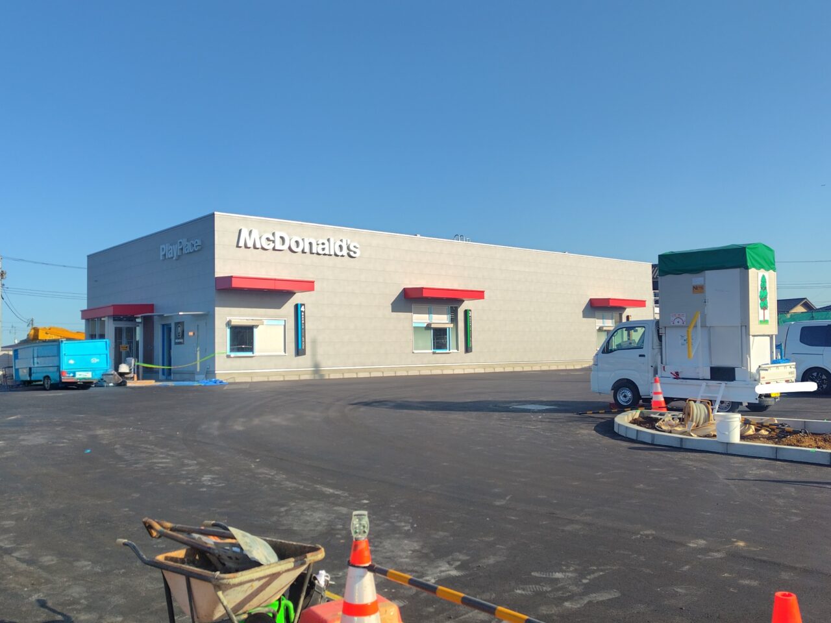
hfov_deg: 73.9
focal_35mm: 23
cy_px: 312
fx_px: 552
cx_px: 416
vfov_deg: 58.9
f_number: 1.9
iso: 50
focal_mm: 5.6
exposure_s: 1/2317
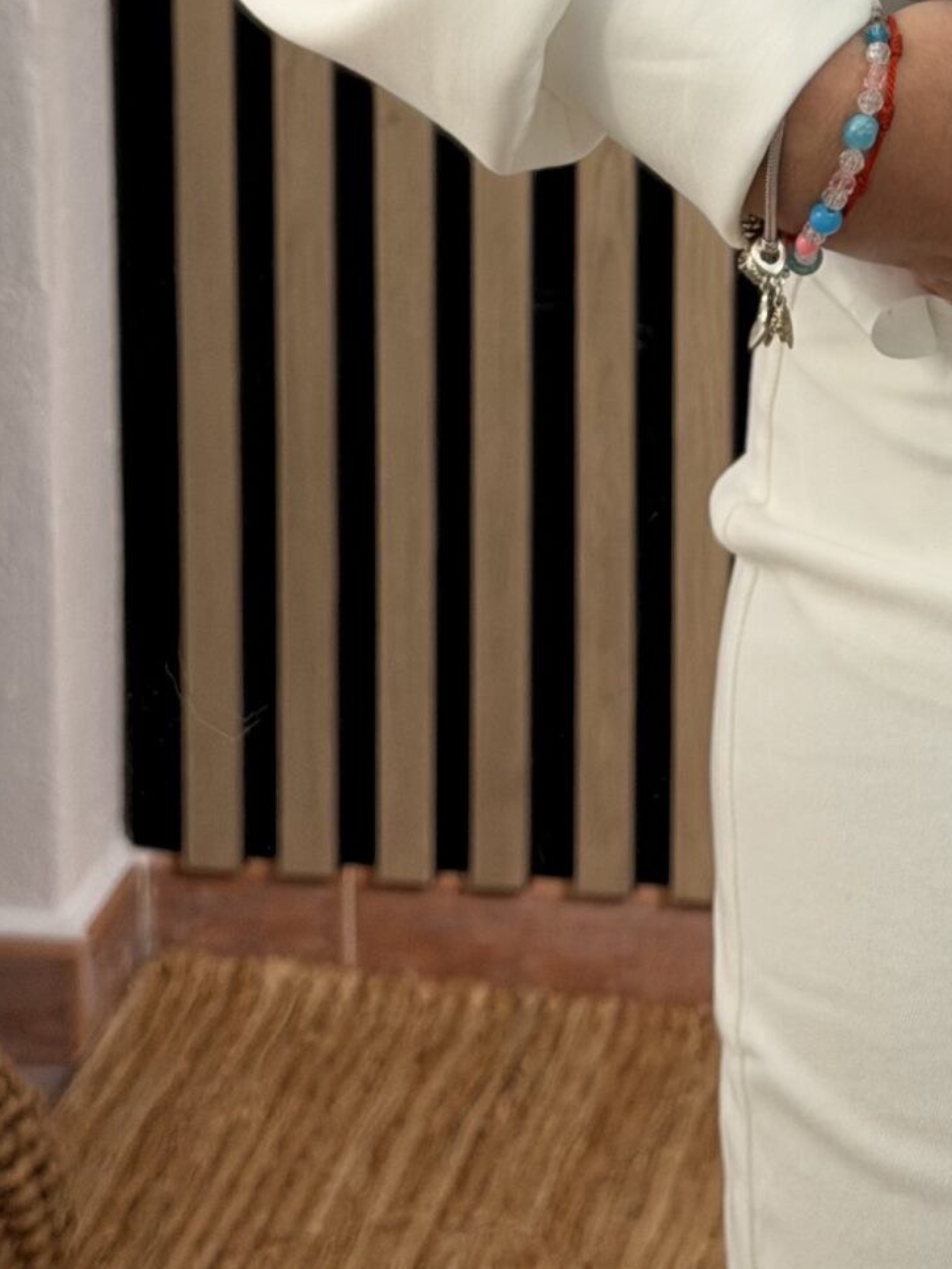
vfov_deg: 14.9
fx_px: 4657
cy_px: -311
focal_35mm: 127
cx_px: 1151
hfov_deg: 11.4
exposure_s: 1/100
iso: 50
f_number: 1.78
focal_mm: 6.76
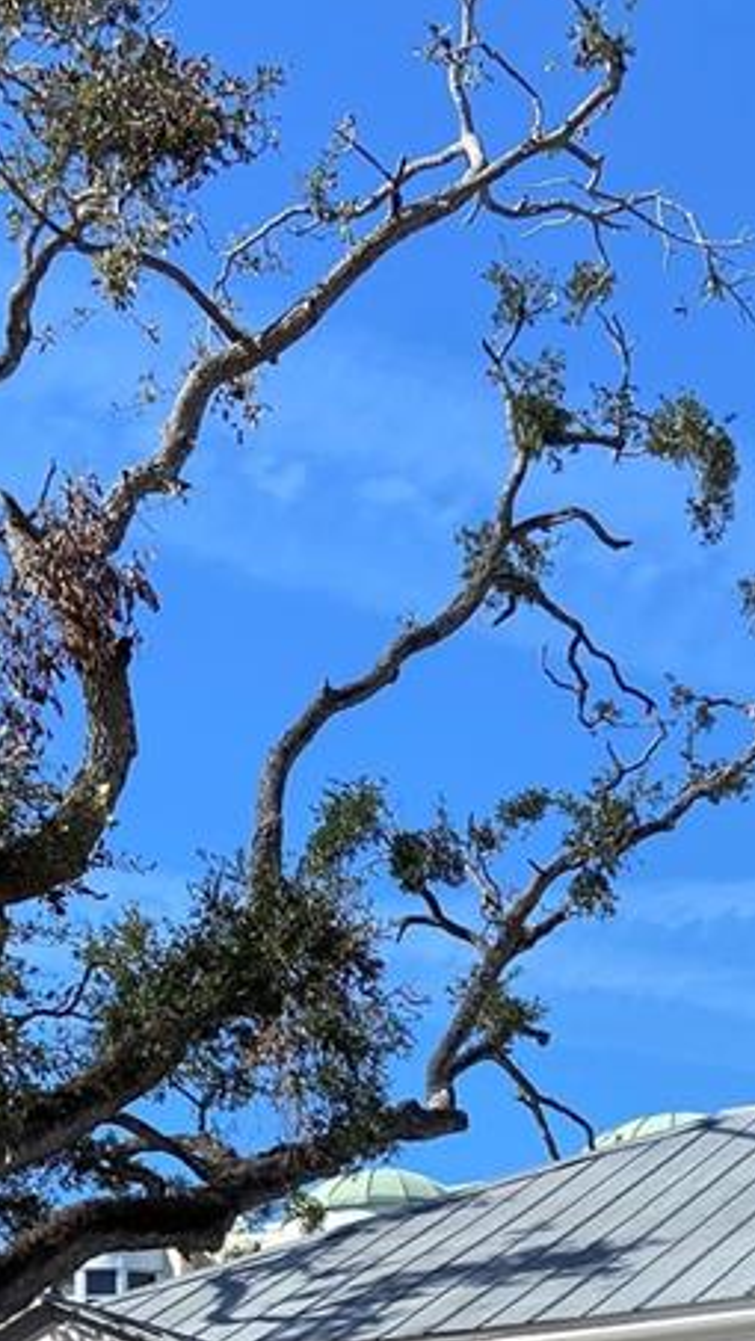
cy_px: 1421
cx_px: 477
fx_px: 2668
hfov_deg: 16.1
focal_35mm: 75
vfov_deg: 26.3
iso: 32
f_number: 1.8
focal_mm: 4.25
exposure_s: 1/2183
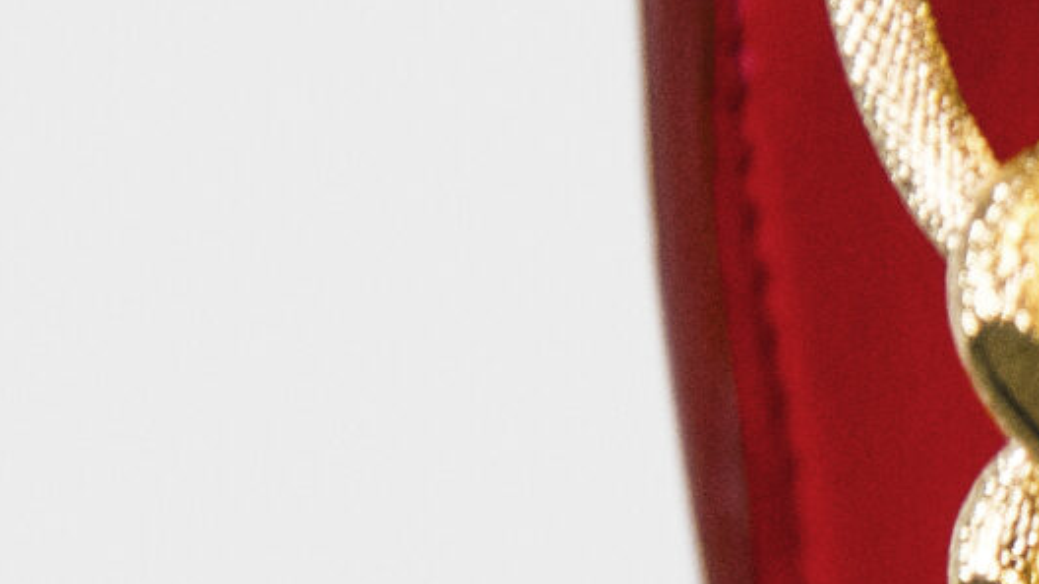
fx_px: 16778
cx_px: 1557
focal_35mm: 609
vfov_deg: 2.0
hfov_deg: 3.5
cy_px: 536
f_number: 4
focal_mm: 120
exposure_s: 1/80
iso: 1000
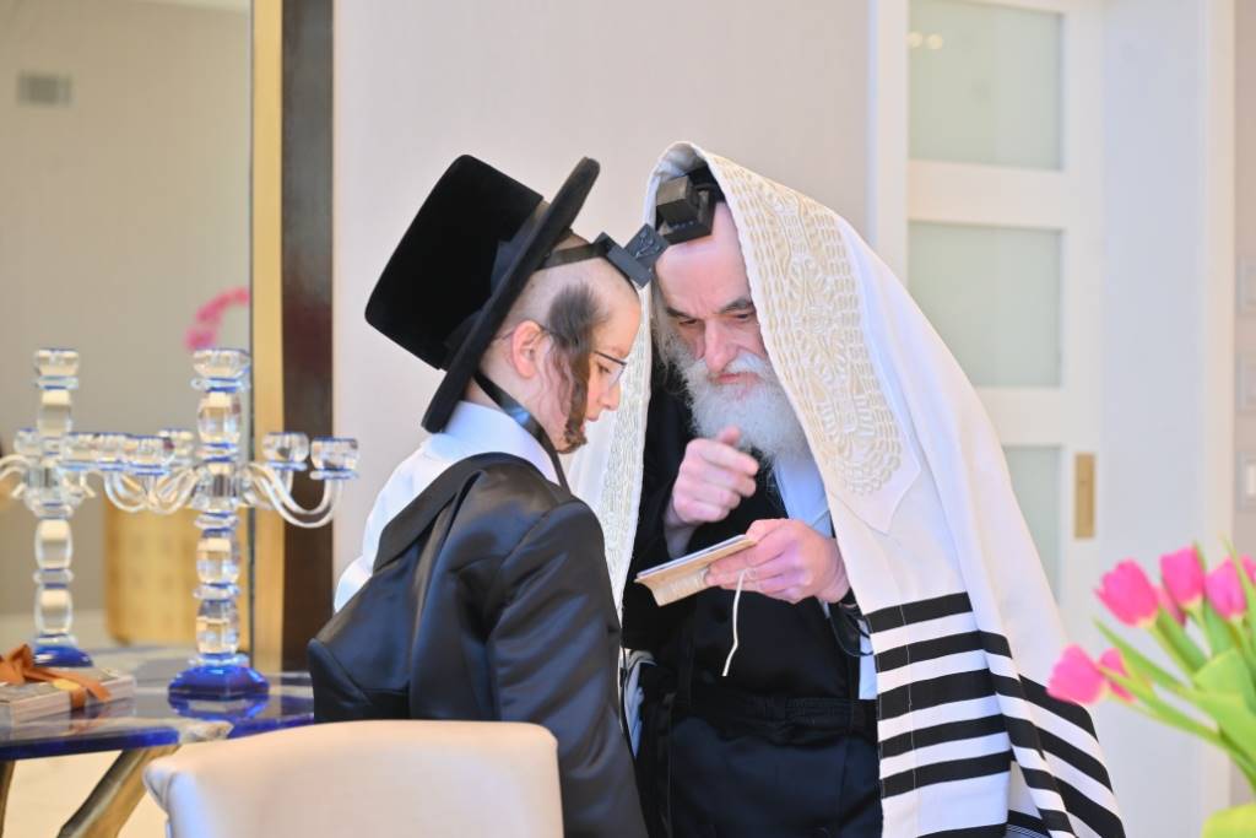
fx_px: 2861
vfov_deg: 16.7
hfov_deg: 24.8
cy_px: 419
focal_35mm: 82
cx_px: 628
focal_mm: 82
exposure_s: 1/160
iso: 500
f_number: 4
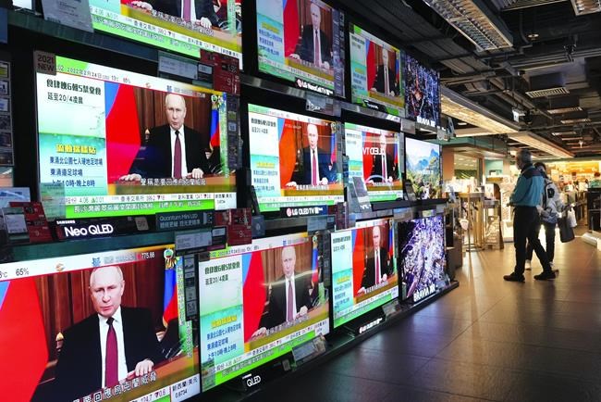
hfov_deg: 61.9
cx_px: 300
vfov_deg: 43.6
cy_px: 201
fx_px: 501
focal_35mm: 30
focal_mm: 20
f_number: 5.6
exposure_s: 1/125
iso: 4000
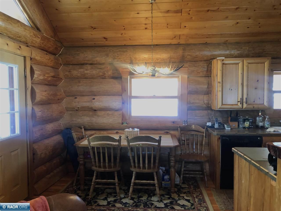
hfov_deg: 63.4
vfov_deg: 49.7
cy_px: 106
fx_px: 227
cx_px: 140
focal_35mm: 28
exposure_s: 1/15
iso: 50
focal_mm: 3.99
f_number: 1.8
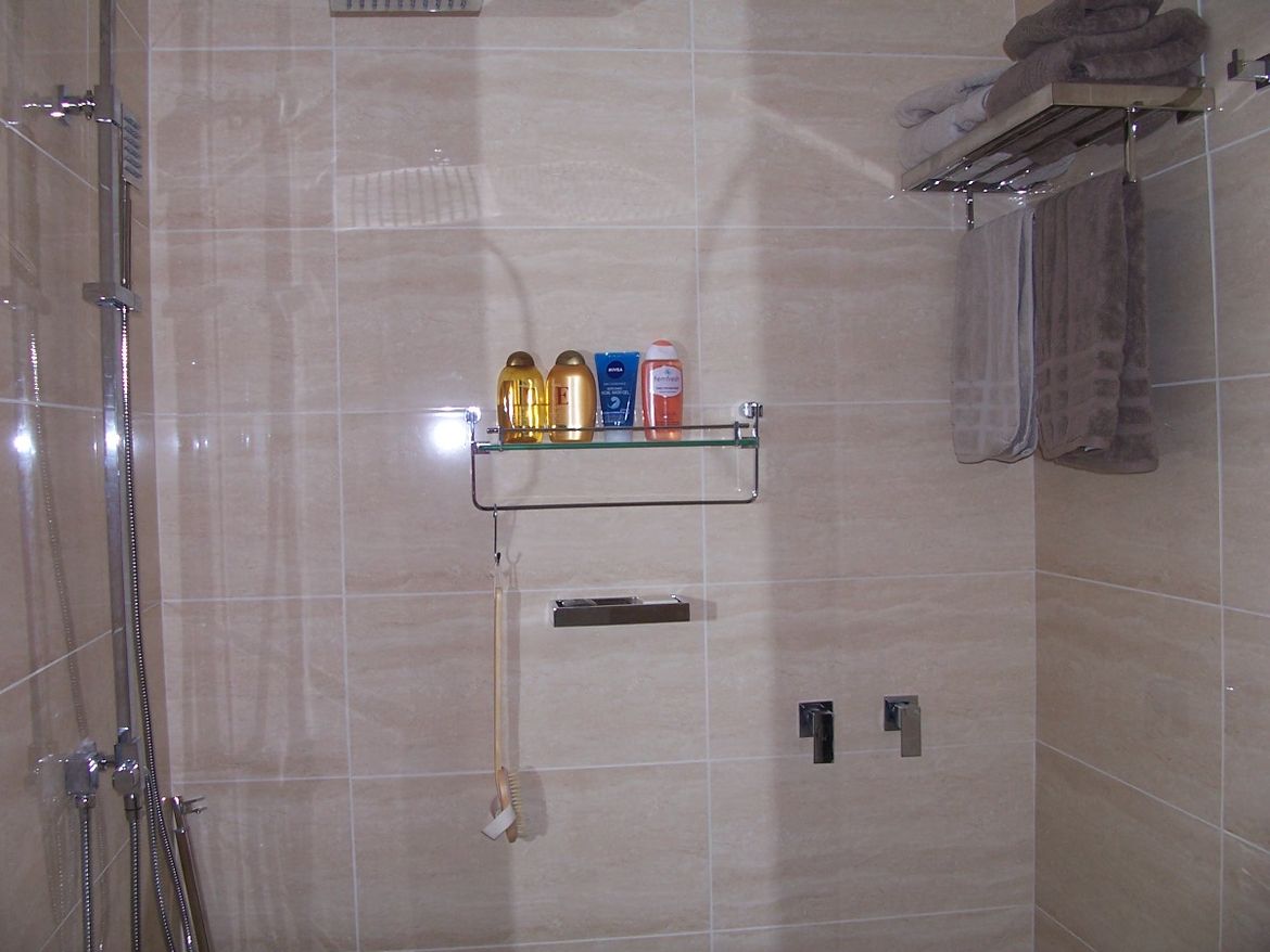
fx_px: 1284
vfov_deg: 40.7
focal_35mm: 35
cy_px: 476
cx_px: 635
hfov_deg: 52.6
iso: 80
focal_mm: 6
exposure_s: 1/60
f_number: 2.8
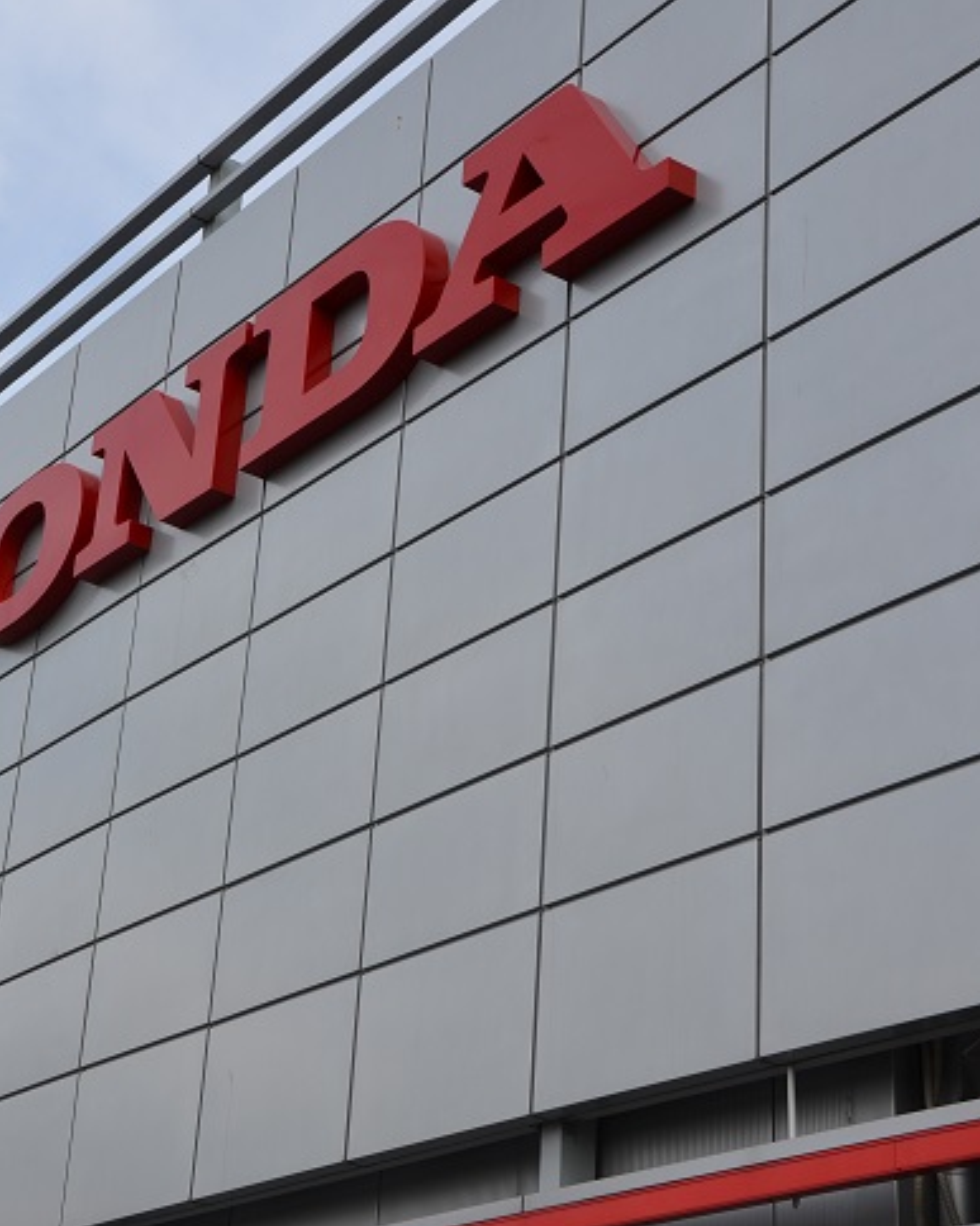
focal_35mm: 73
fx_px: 2647
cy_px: 616
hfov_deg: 20.7
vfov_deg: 26.1
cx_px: 205
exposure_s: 1/250
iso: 100
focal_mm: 34
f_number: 8
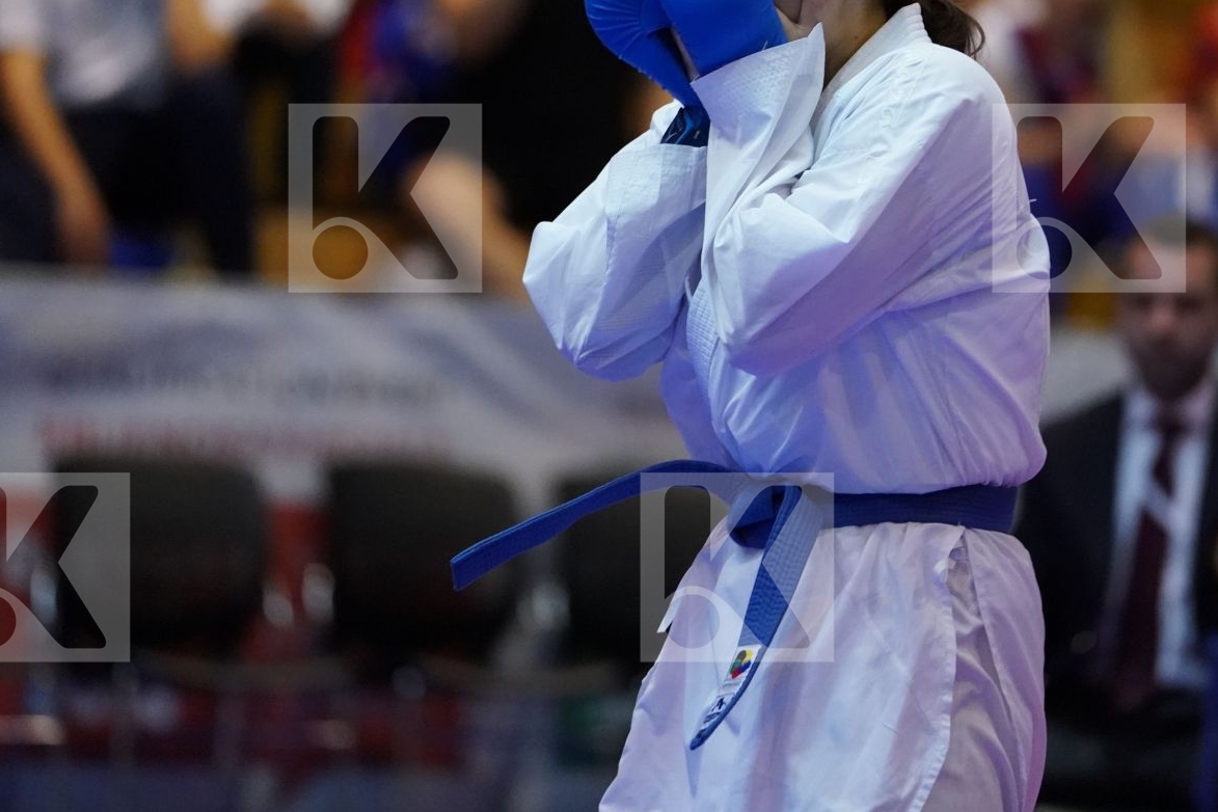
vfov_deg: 4.5
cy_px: 198
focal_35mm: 307
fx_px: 10386
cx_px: 737
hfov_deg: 6.7
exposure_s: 1/800
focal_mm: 200
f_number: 2.8
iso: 6400
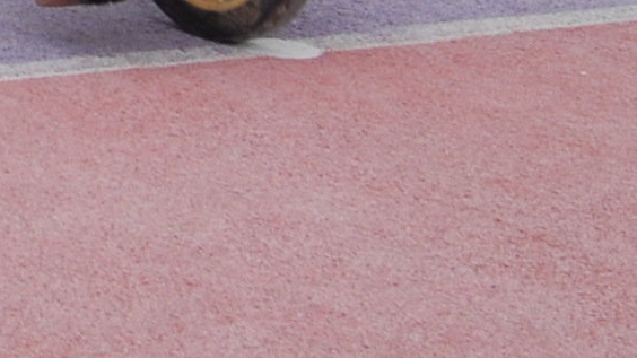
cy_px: -661
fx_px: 3006
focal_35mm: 178
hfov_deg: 10.5
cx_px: -863
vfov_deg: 6.3
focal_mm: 22
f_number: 8
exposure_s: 1/125
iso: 200
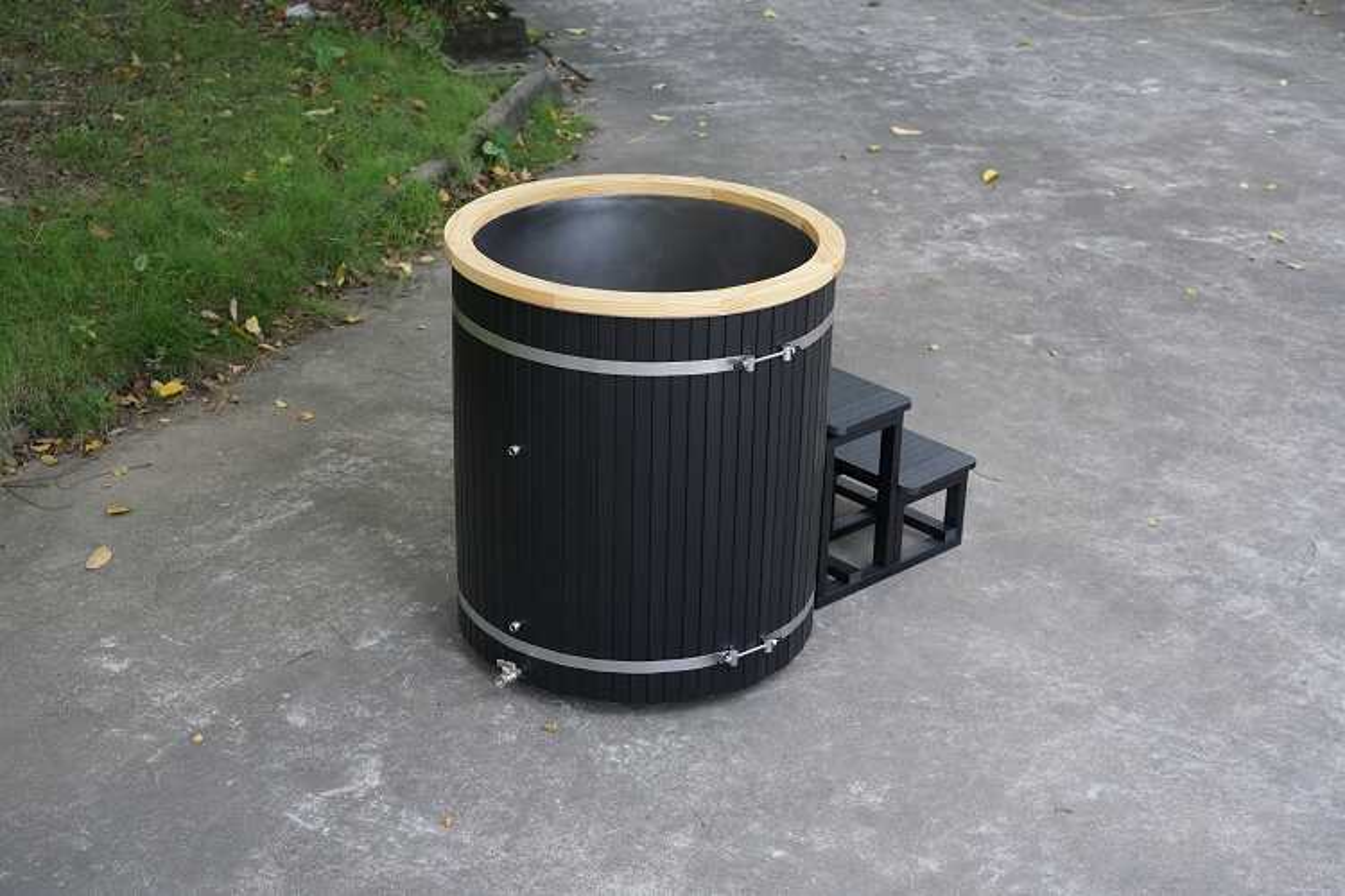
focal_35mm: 50
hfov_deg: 39.6
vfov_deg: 27.0
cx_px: 672
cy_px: 448
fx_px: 1868
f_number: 4
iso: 2000
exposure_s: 1/100
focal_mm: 50
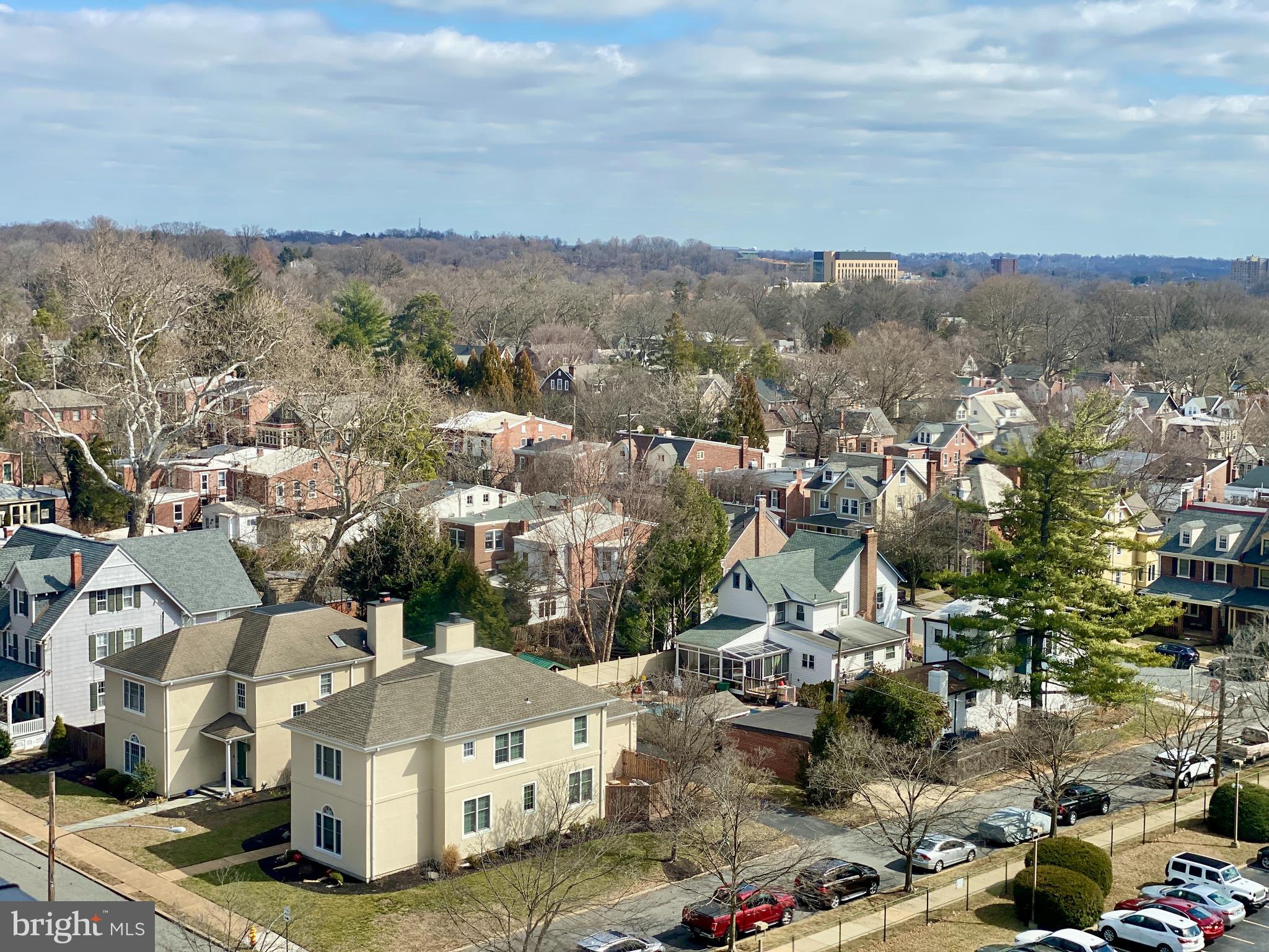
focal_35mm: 52
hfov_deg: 36.8
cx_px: 634
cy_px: 476
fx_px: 1906
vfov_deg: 28.0
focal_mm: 6
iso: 20
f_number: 2
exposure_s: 1/1597
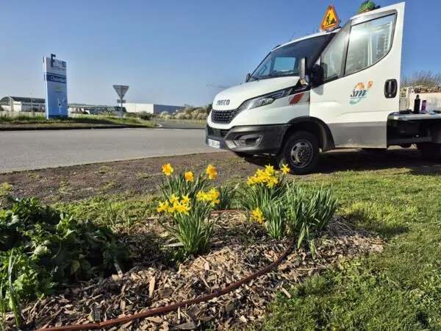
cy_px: 166
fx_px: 293
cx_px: 220
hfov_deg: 73.9
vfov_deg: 58.9
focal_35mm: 23
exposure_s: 1/1772
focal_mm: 5.4
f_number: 1.8
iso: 25
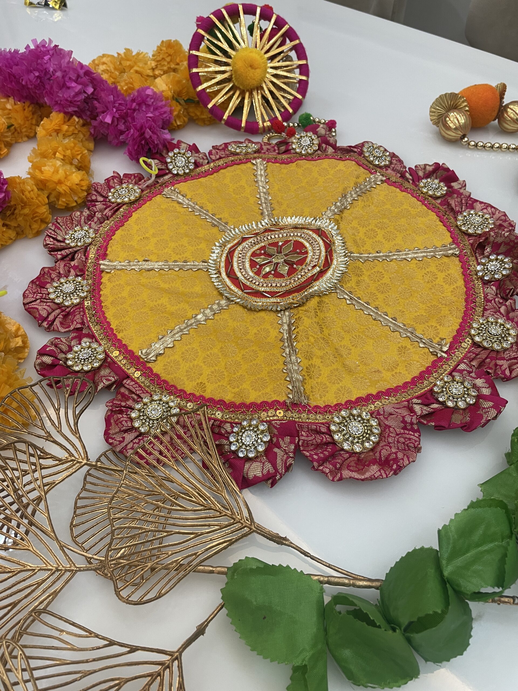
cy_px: 346
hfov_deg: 53.1
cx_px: 259
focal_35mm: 26
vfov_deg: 67.3
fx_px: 519
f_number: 1.6
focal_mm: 4.2
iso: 80
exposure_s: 1/50
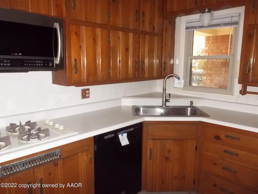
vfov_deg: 51.4
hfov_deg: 65.3
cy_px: 97
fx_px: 201
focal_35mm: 27
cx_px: 129
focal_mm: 4.9
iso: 400
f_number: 3.5
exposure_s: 1/30
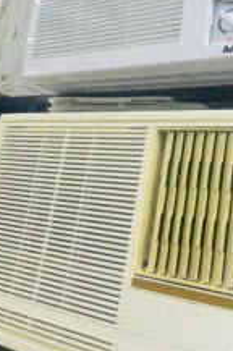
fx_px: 467
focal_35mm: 48
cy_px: 123
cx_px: 167
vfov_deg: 40.8
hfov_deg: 27.7
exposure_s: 1/100
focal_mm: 5.1
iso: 40
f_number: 1.6
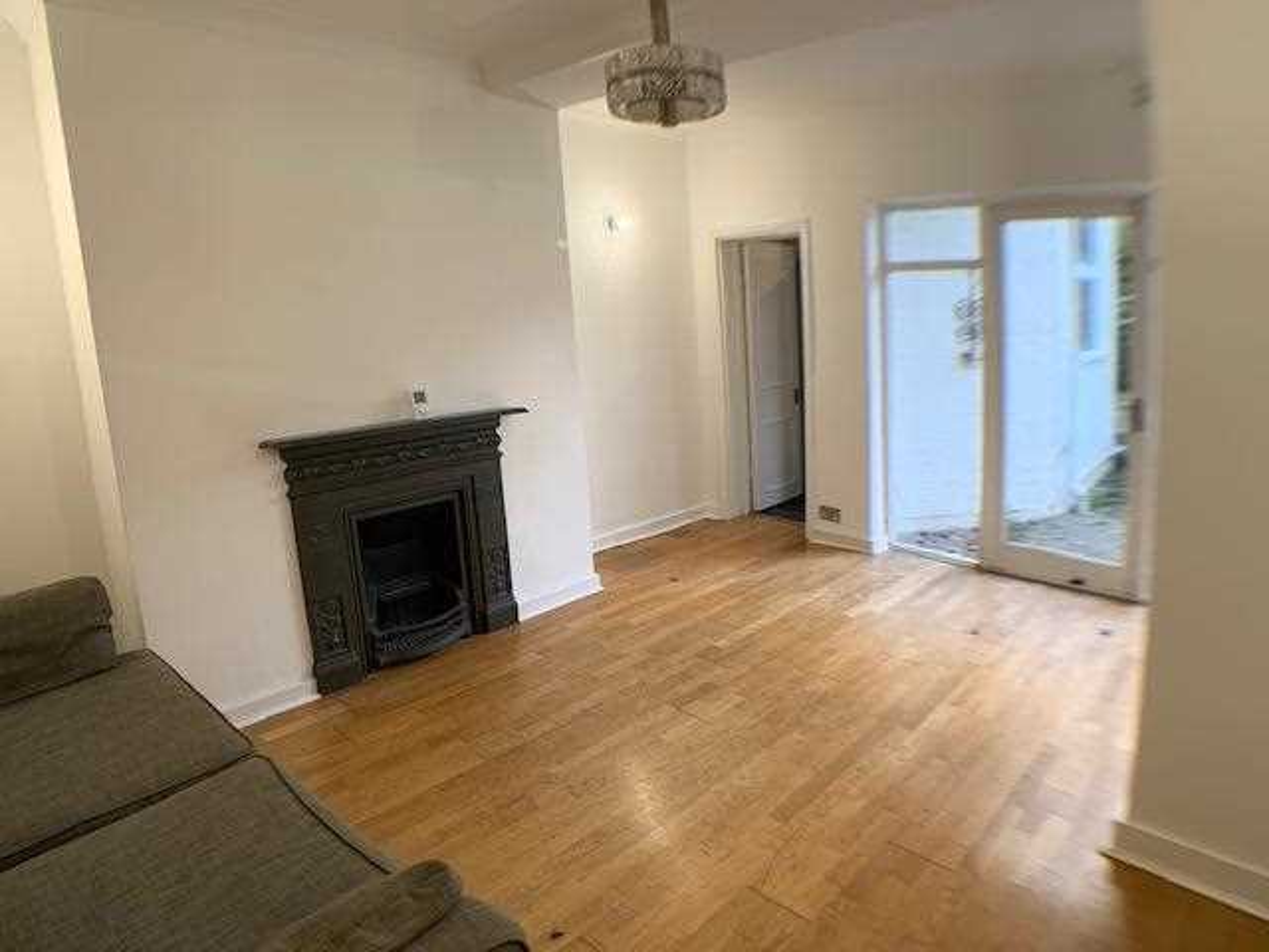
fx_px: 953
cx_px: 634
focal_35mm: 26
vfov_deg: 53.1
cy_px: 476
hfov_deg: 67.3
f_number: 1.8
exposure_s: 1/50
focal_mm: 4.25
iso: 50
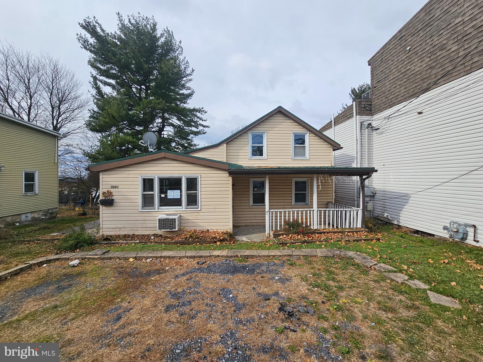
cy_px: 181
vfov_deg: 89.9
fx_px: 181
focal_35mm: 13
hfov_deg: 106.2
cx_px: 242
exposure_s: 1/1889
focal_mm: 2.2
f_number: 2.2
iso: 50
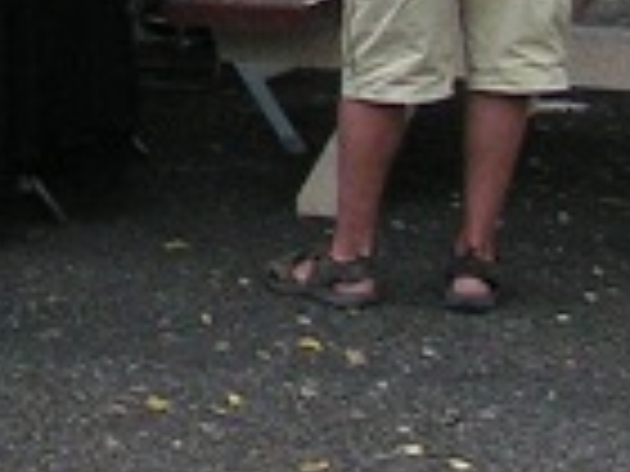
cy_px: -297
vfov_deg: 6.7
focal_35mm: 217
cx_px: -364
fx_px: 3949
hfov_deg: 8.9
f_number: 2.8
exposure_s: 1/40
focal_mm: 5.8
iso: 80
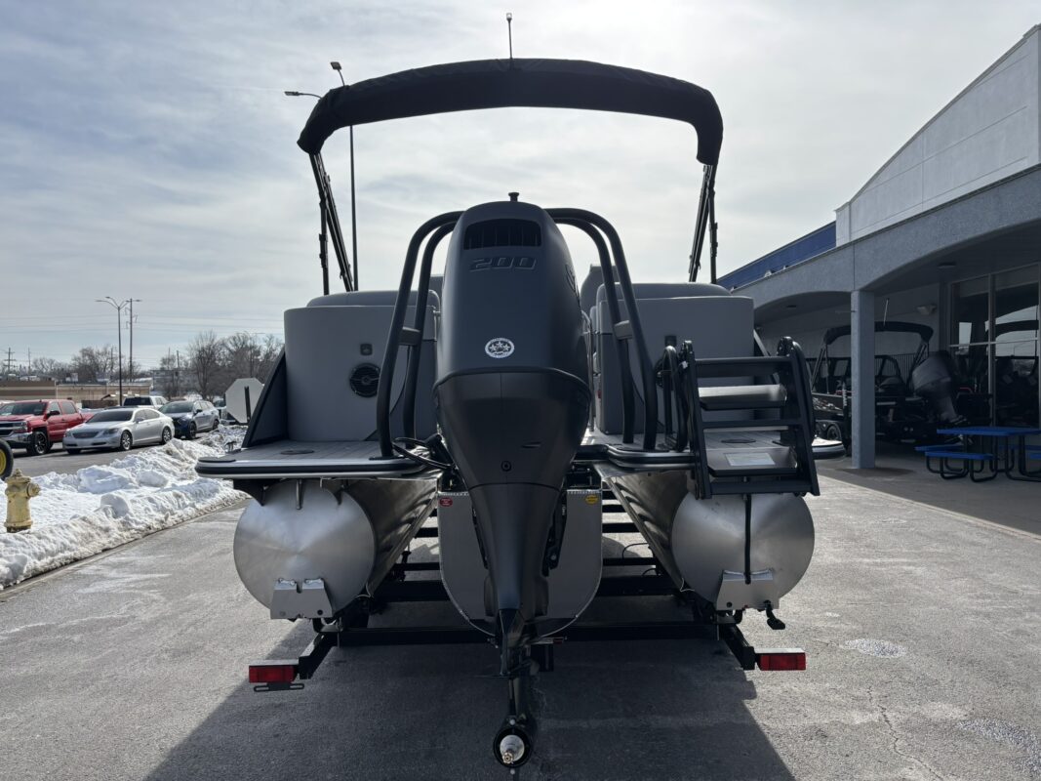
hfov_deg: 67.3
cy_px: 390
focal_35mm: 26
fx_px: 782
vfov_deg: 53.1
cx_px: 520
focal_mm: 5.96
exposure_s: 1/8333
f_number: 1.6
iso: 50
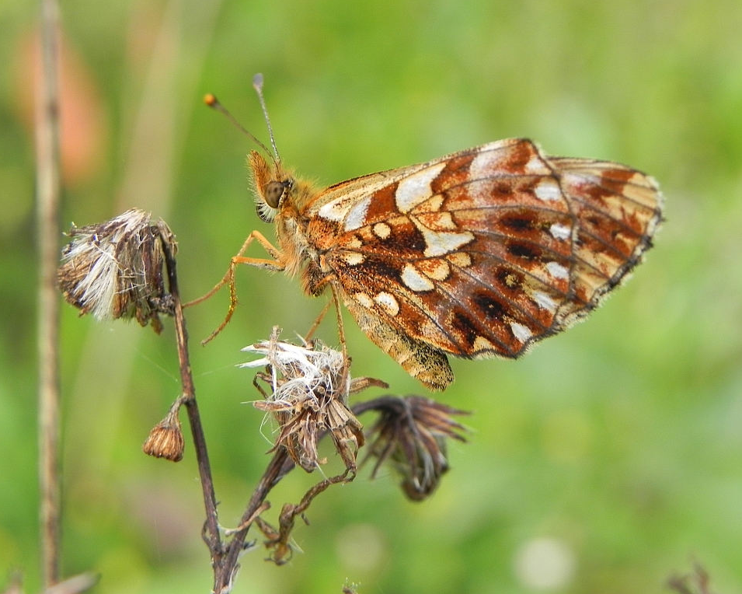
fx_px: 1954
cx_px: 358
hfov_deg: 21.5
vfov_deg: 17.3
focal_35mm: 89
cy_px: 296
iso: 160
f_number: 4.5
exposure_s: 1/154
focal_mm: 15.1
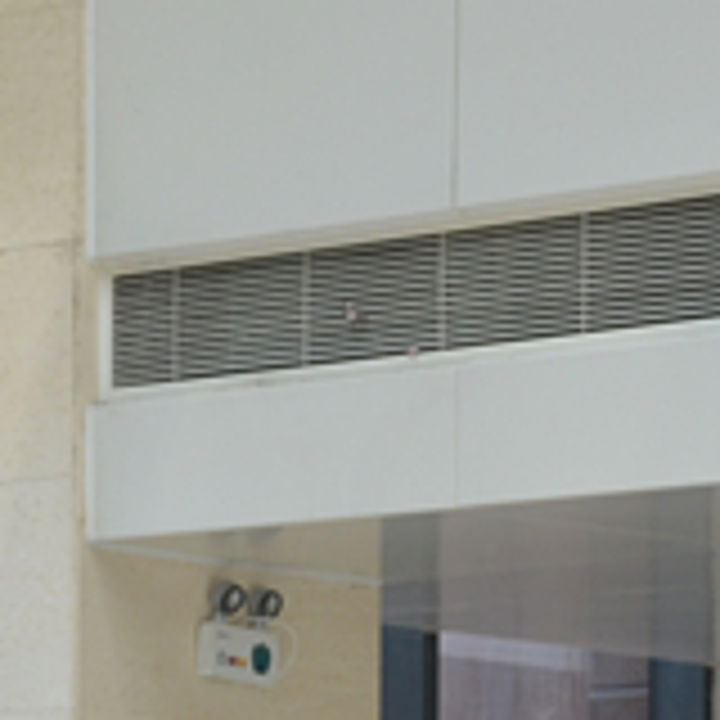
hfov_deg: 6.8
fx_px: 6001
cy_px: 1163
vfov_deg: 6.7
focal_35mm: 255
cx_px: -108
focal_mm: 40
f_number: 5.6
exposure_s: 1/125
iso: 280
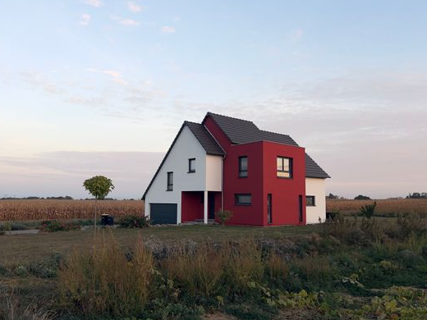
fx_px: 370
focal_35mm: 30
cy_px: 166
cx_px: 198
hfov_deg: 59.9
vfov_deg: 46.8
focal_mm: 5.7
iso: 50
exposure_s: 1/332
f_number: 1.5
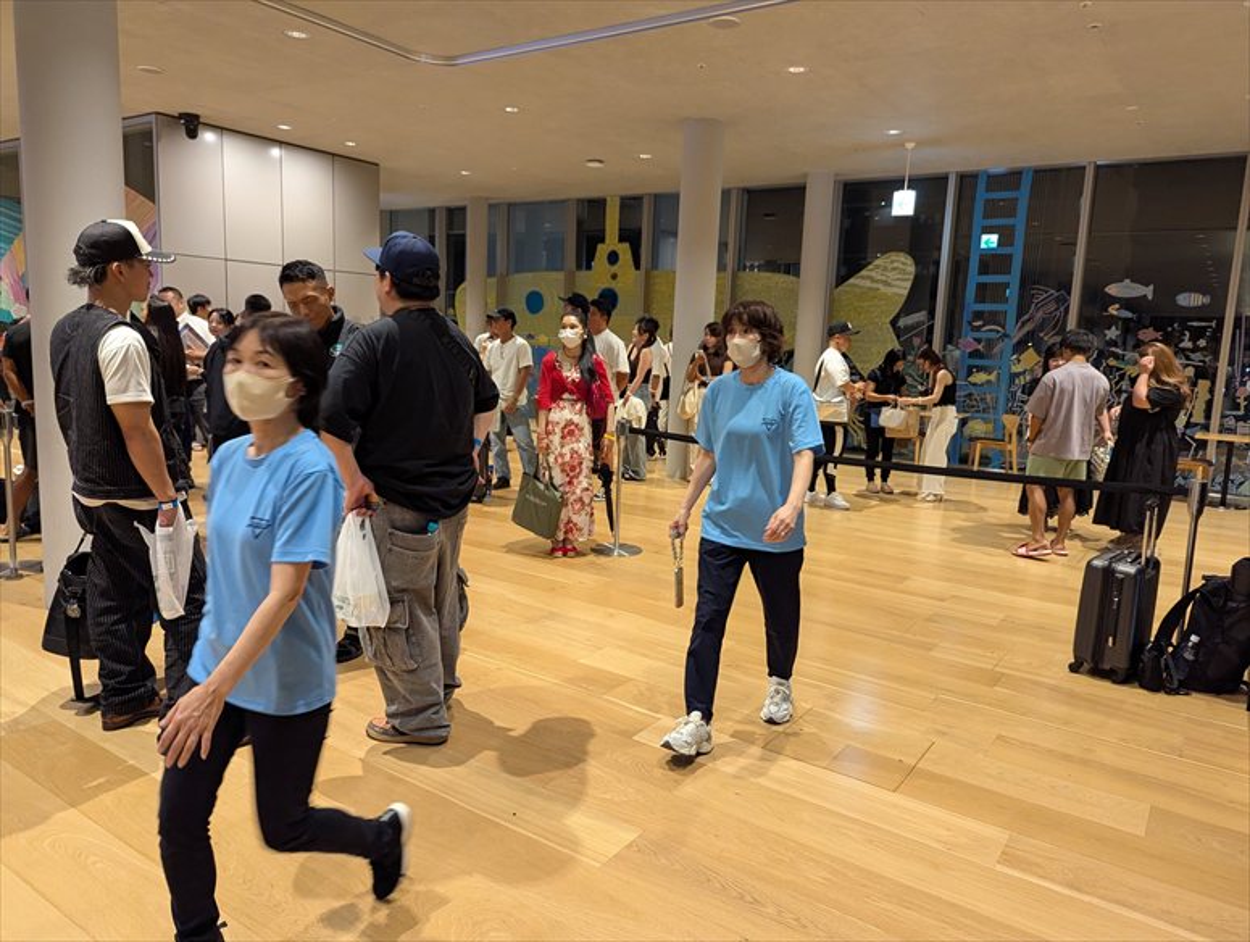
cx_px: 625
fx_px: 868
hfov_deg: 71.5
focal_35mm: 24
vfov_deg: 57.0
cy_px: 471
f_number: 1.85
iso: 554
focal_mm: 6.81
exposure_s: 1/104
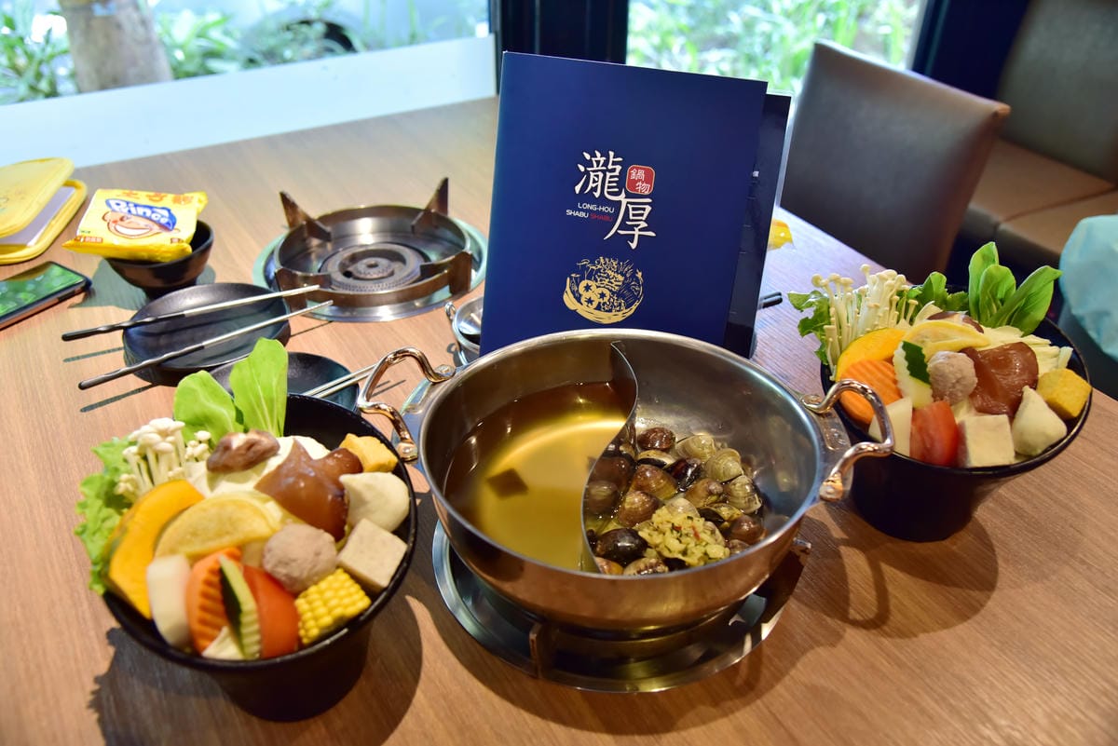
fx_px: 932
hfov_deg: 61.9
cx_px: 559
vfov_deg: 43.6
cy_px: 373
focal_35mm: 30
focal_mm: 30
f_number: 4
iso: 720
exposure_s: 1/40
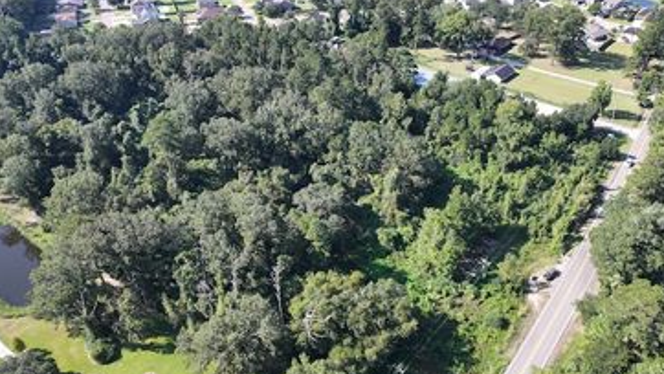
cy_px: 198
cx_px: 332
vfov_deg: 37.8
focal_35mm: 31
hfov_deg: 62.6
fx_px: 546
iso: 110
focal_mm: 12.29
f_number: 2.8
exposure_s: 1/800
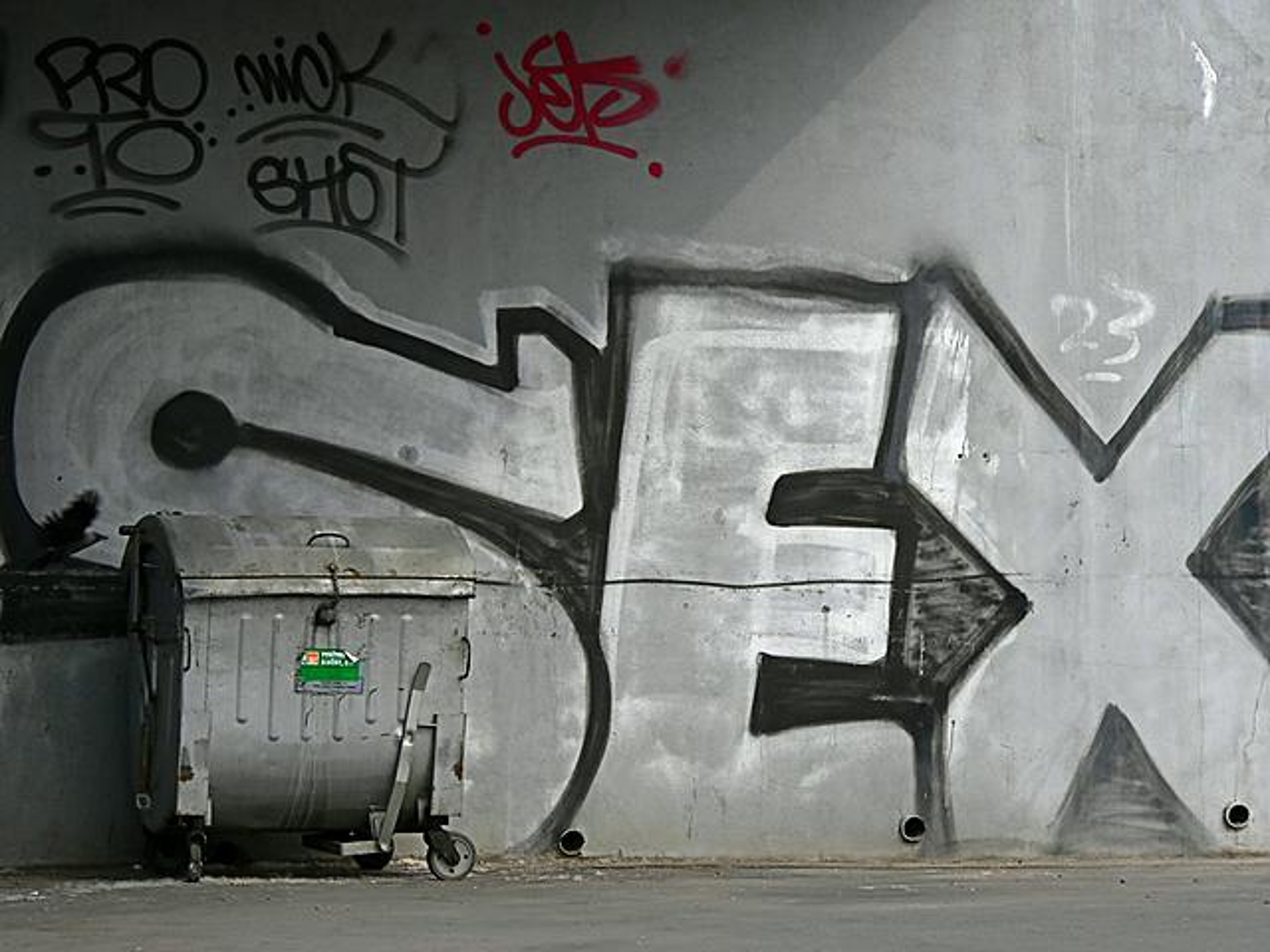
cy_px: 476
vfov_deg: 10.2
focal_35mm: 145
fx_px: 5320
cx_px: 635
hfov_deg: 13.6
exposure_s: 1/320
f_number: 4
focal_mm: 24.1
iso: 80
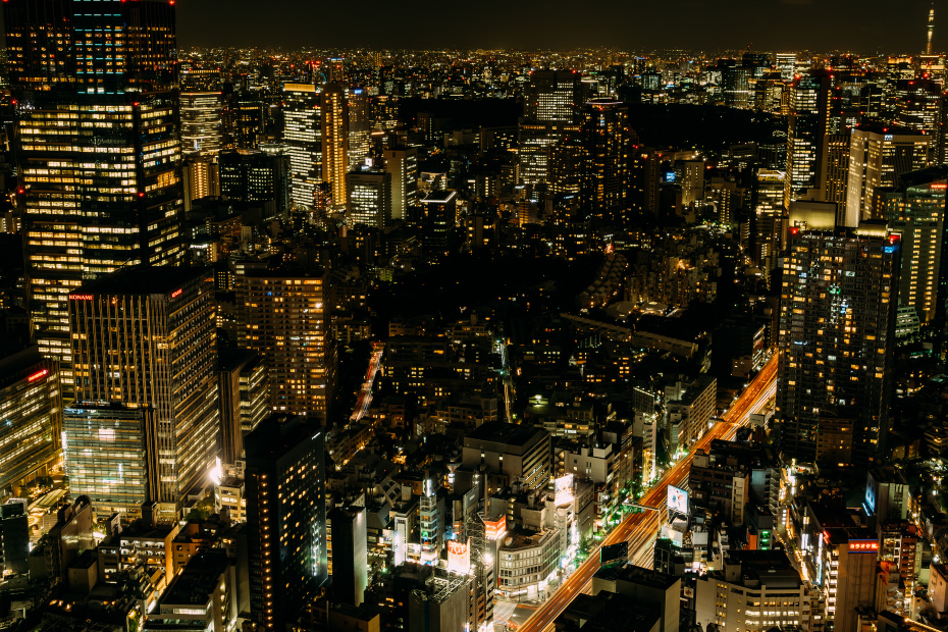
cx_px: 508
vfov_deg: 33.3
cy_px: 271
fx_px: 1053
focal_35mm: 40
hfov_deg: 48.4
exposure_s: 15
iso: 50
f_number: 9
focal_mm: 31
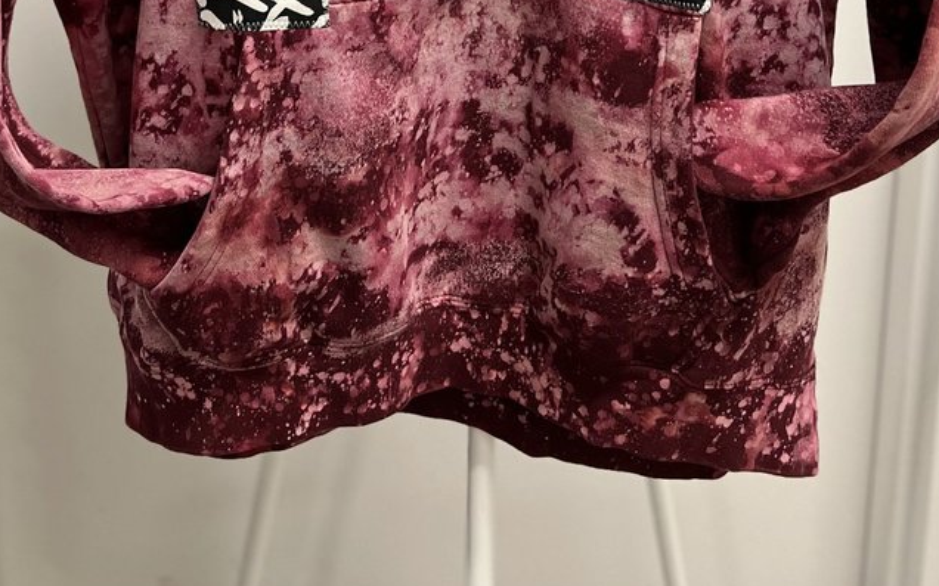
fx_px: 1330
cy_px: -257
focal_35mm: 52
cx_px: 468
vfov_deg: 21.4
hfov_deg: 38.9
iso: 320
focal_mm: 5.7
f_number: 1.5
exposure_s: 1/60
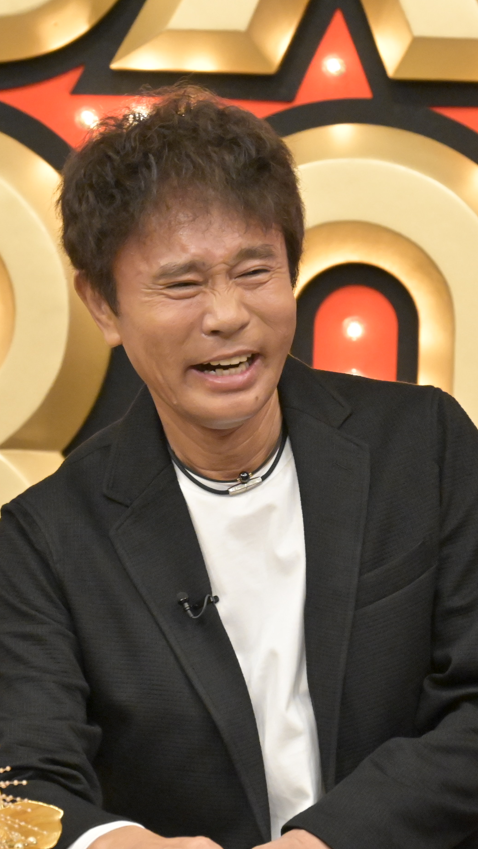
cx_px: 317
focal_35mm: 390
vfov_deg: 5.5
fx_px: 8781
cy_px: 424
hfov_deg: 3.1
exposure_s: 1/320
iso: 6400
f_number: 8
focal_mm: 165
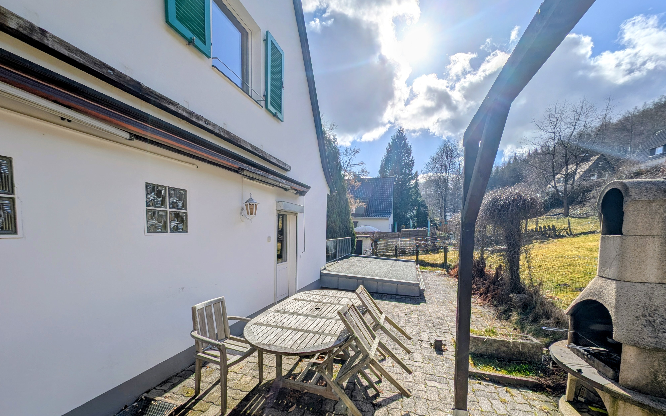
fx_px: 236
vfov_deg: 82.0
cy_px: 246
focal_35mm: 13
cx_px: 333
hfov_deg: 109.4
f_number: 1.95
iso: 42
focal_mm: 2.23
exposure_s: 1/7634
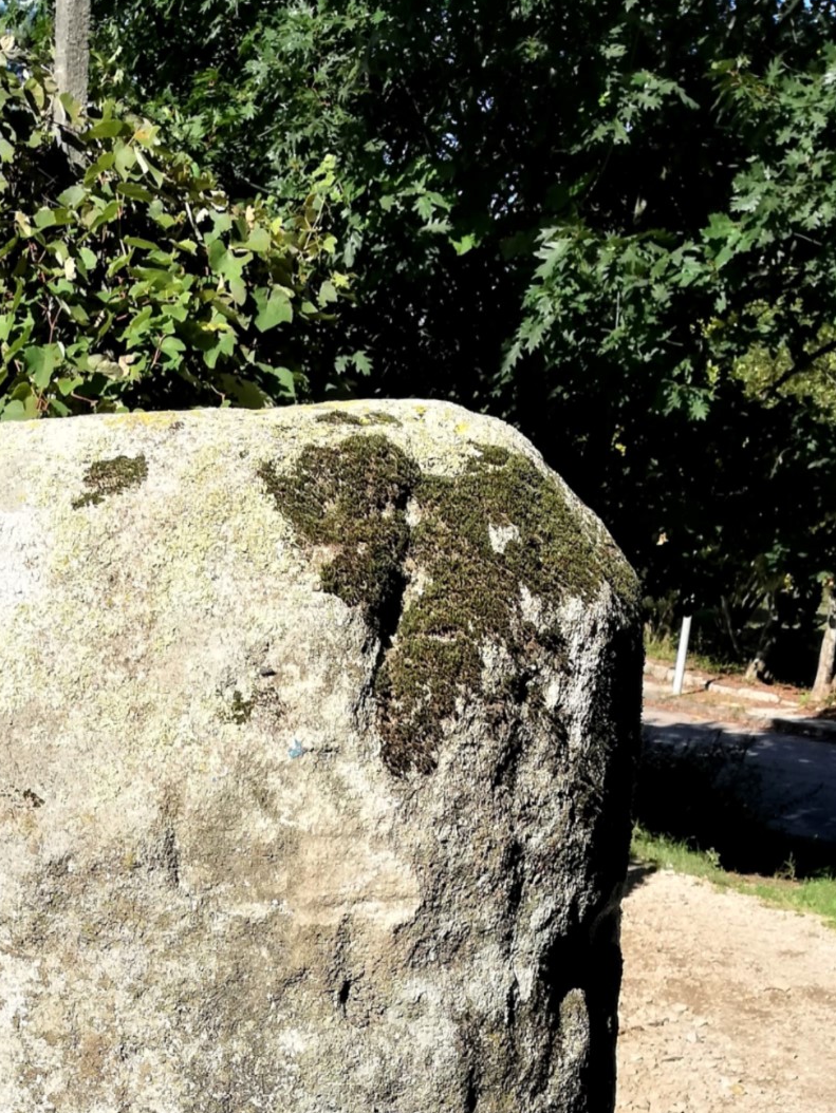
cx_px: 115
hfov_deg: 24.3
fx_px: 1899
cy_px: 1084
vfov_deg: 30.6
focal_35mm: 59
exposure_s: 1/1007
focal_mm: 3.81
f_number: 2.2
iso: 50
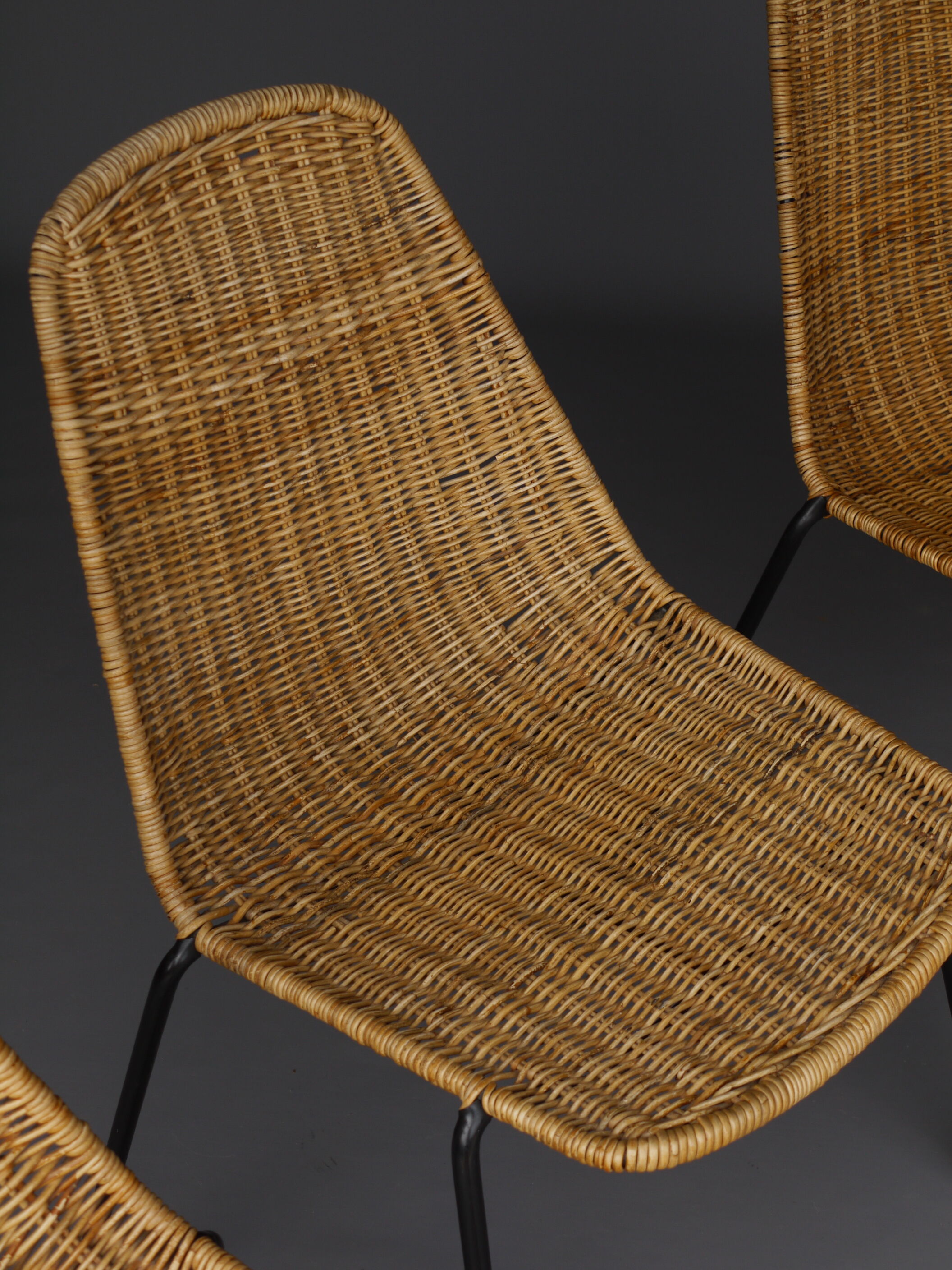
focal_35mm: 60
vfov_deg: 32.2
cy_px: 635
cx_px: 476
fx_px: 2200
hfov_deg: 24.4
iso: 100
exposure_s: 1/200
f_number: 5.6
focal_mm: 30
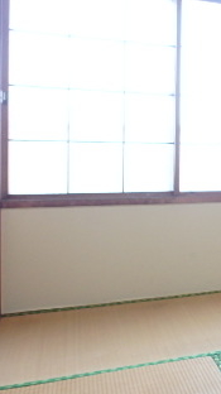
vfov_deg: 43.7
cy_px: 172
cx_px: 343
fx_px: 491
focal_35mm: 47
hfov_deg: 21.0
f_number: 3.5
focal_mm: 3.7
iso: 200
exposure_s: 1/40
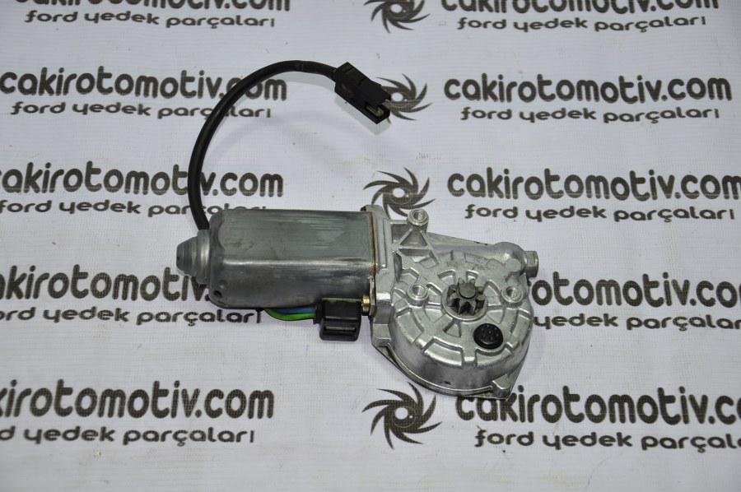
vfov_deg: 15.7
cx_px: 370
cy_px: 246
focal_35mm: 87
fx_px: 1789
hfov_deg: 23.4
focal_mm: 58
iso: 200
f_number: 5
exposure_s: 1/60
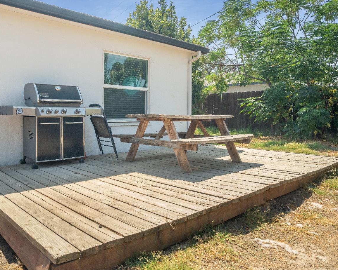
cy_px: 125
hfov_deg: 61.7
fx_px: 280
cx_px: 137
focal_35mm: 28
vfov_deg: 51.5
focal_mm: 23
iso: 800
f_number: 8
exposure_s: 1/60
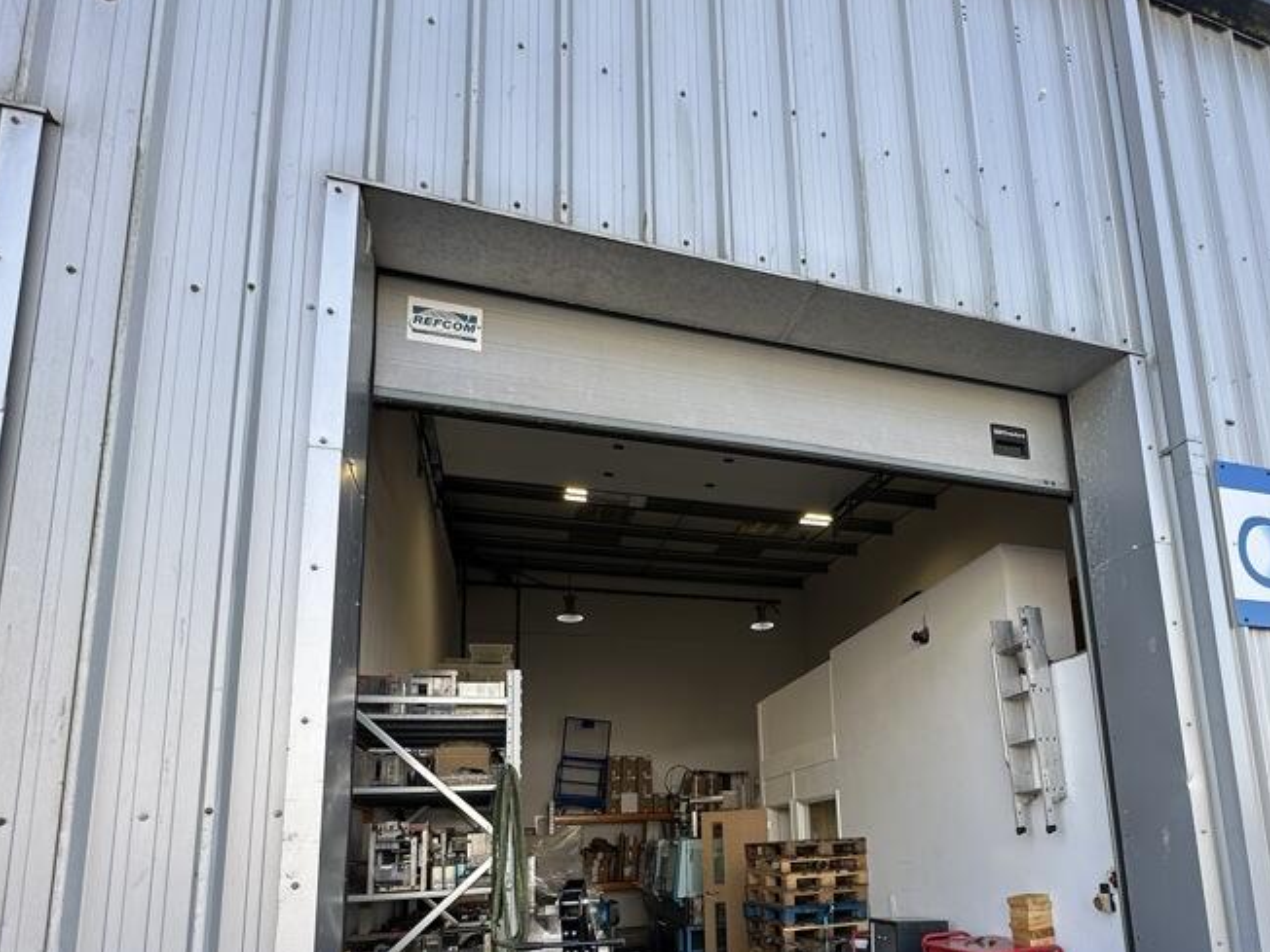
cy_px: 699
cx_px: 797
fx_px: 807
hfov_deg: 75.0
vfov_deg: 58.3
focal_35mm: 22
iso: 40
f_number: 2.2
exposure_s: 1/190
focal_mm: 2.22
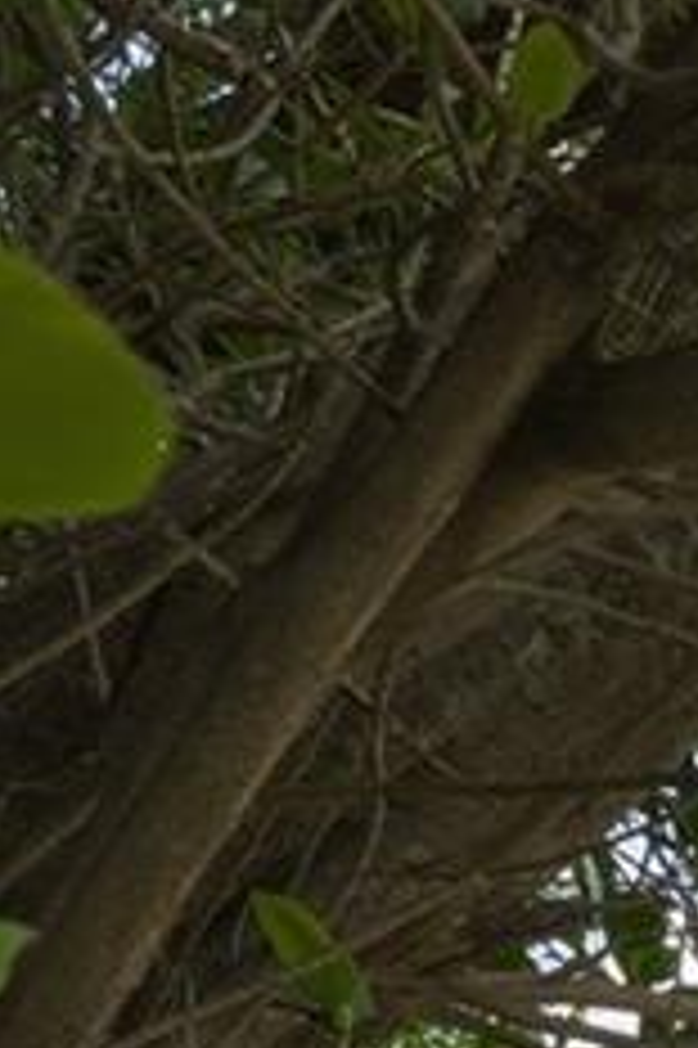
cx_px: 2585
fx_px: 3204
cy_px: 1817
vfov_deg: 16.1
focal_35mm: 110
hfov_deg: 8.4
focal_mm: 16
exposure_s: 1/125
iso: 100
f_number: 8
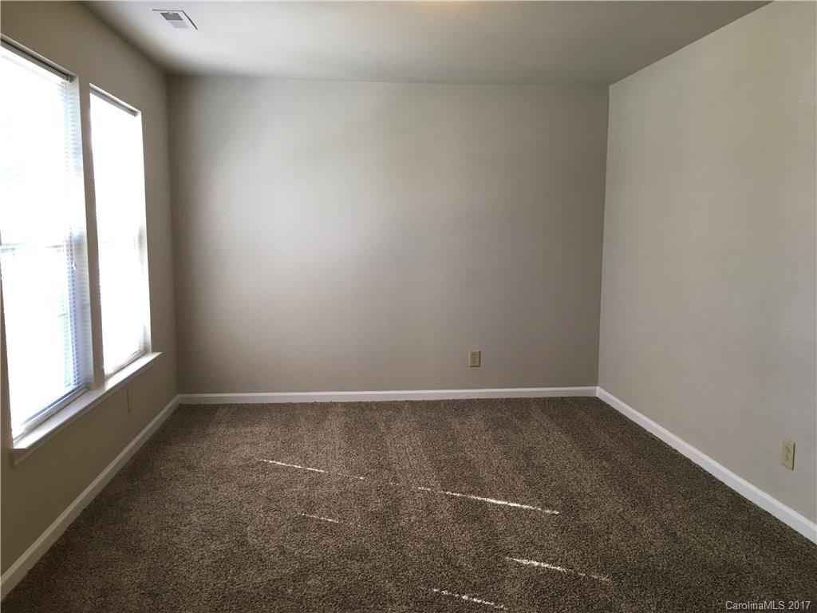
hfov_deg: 61.7
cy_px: 306
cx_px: 408
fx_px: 684
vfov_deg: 48.2
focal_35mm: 29
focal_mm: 4.15
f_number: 2.2
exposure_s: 1/33
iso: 40
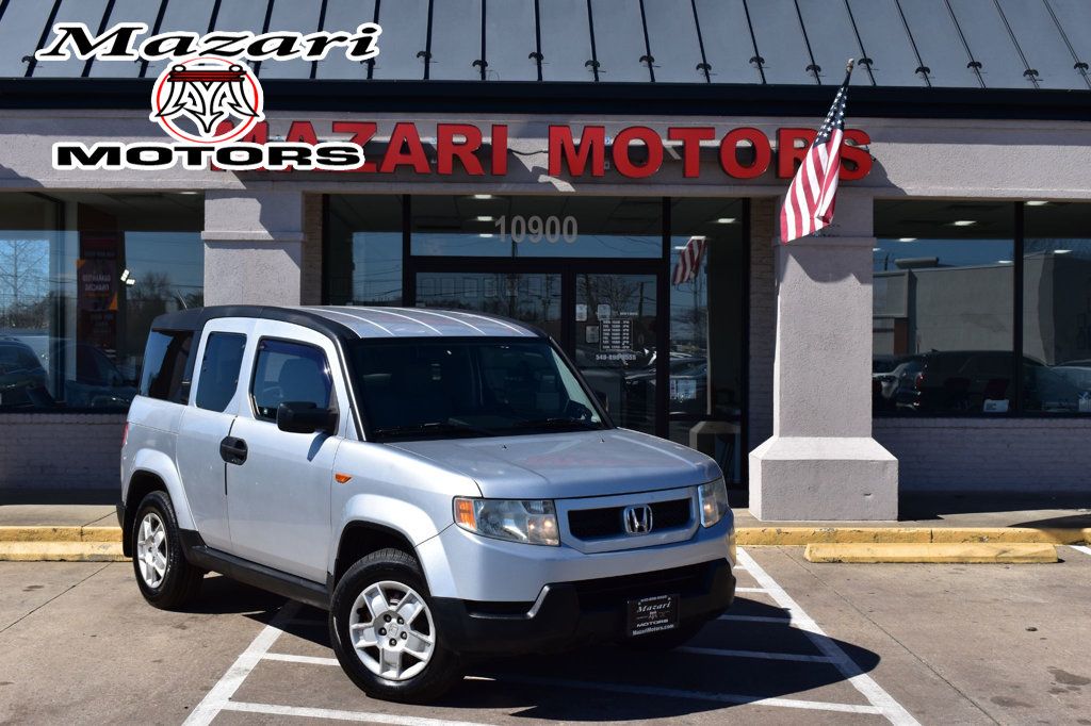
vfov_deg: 29.8
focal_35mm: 45
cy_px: 363
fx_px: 1363
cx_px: 546
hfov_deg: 43.6
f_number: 11
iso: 250
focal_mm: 30
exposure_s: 1/500
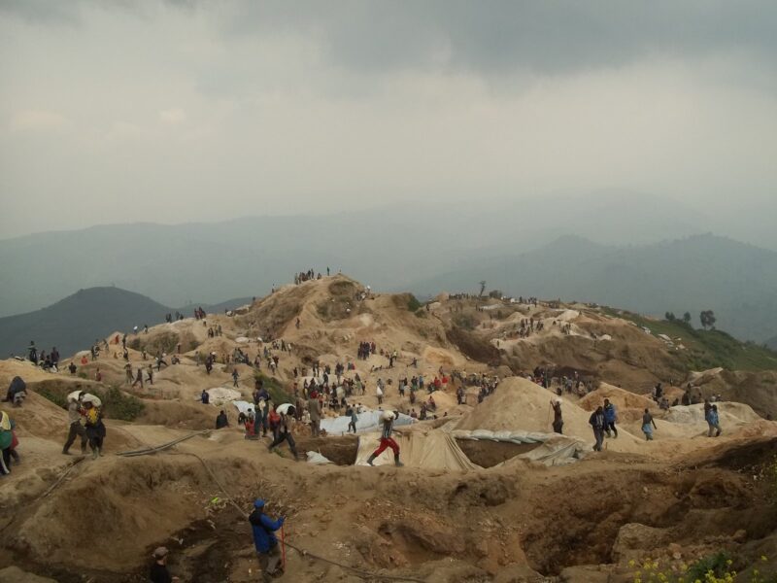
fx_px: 808
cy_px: 292
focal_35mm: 36
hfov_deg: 51.4
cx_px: 388
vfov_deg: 39.7
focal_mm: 6.5
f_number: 3.1
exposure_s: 1/500
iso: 64
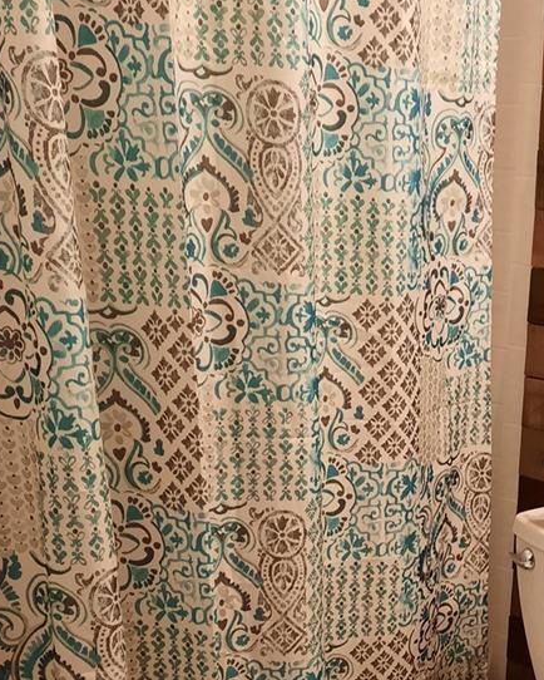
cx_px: 486
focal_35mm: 54
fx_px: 1086
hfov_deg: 27.2
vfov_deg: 33.2
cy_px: 592
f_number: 2
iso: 250
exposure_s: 1/40
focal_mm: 4.6
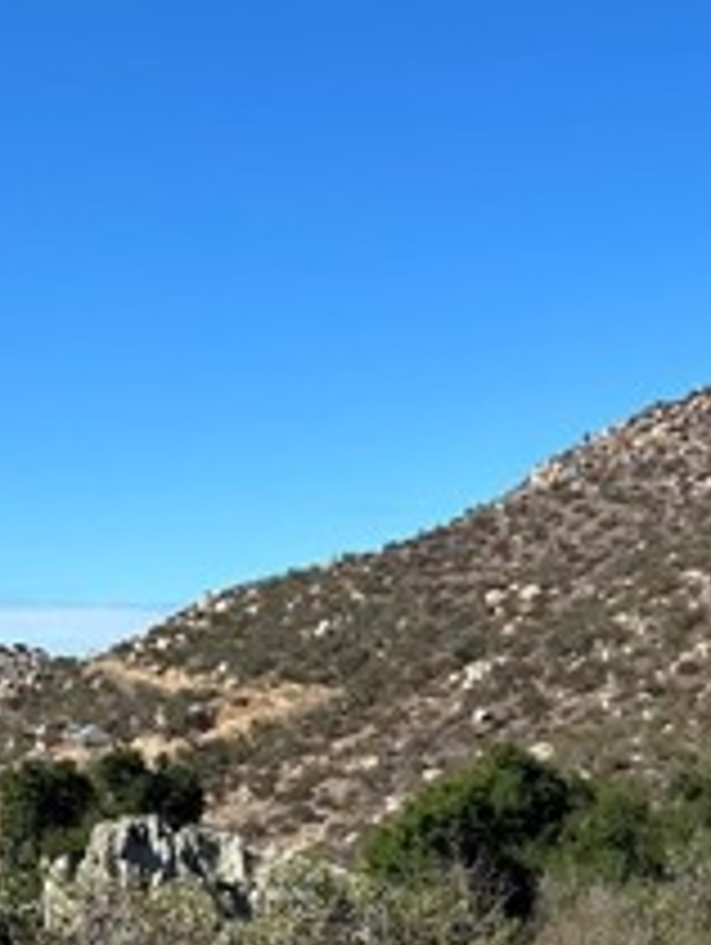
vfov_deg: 25.1
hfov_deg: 18.6
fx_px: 1995
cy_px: 994
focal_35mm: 73
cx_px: 954
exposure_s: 1/3247
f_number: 1.78
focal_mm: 6.86
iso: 80
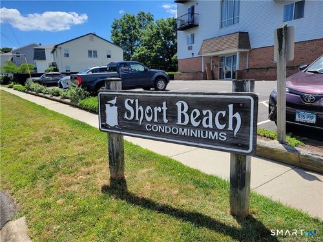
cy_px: 121
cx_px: 162
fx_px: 243
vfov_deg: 53.1
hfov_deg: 67.3
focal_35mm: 26
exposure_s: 1/1723
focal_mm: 5.4
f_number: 1.8
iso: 40
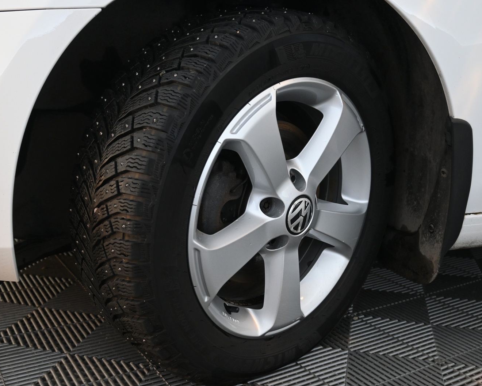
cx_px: 240
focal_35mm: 38
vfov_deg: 39.2
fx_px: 542
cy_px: 197
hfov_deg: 47.9
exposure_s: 1/40
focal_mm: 22
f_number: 4
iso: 900
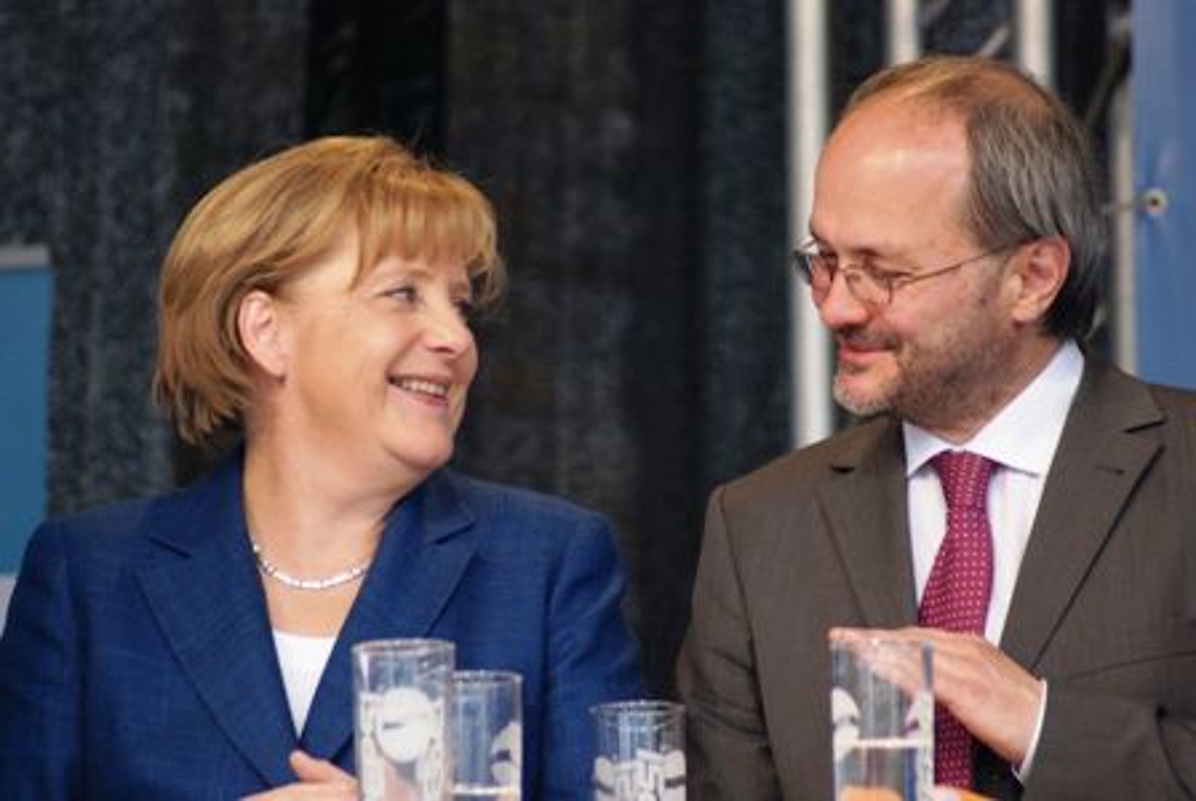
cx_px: 598
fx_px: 10479
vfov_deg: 4.4
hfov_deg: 6.5
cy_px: 400
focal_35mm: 315
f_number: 5.6
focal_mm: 210
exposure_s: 1/250
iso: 400
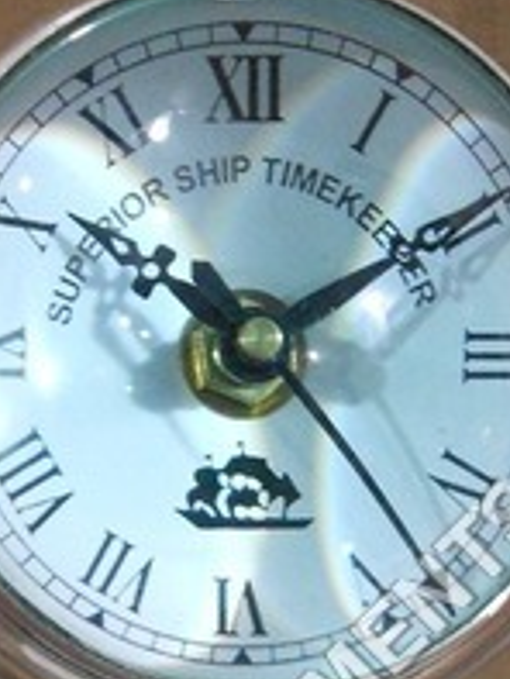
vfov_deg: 21.0
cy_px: 763
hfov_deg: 16.8
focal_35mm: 88
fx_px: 1727
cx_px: 272
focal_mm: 4.6
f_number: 3.2
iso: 400
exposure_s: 1/10
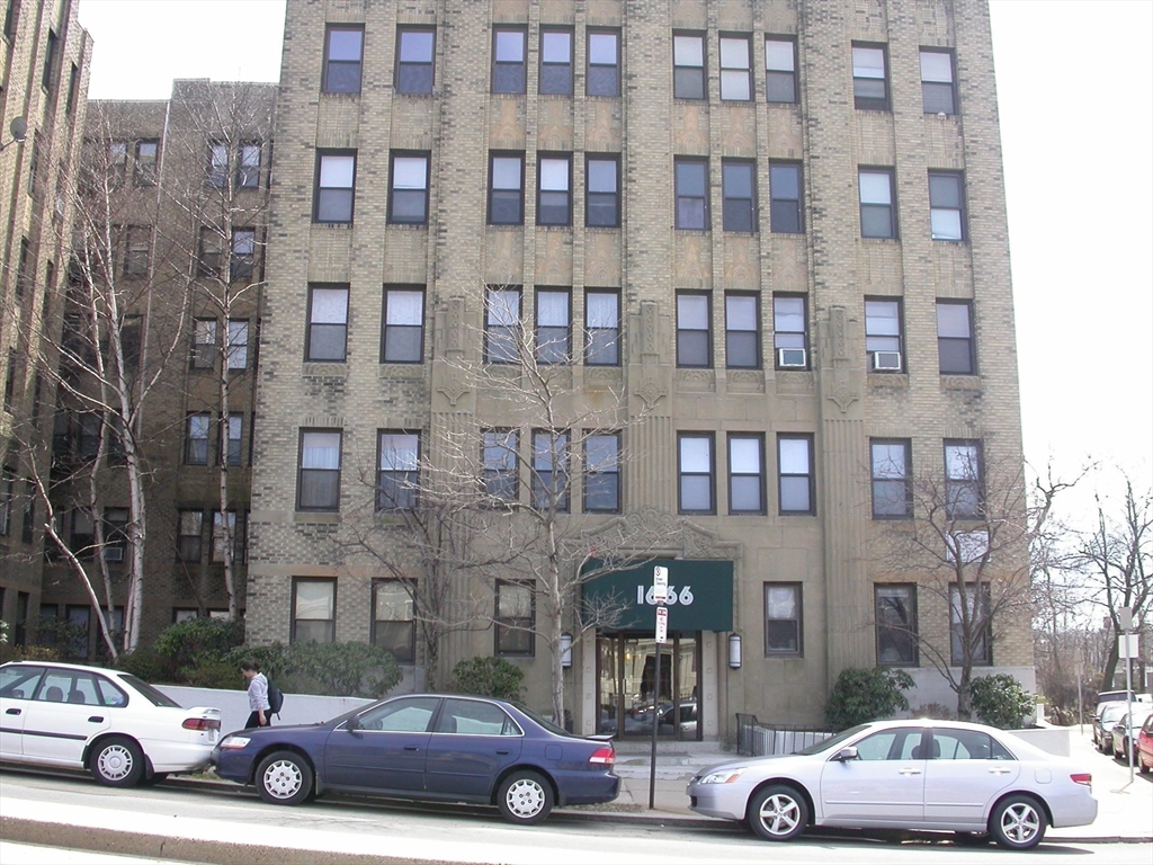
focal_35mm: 38
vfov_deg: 37.7
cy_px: 432
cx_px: 576
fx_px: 1266
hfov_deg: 49.0
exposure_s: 1/186
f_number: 5.3
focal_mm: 7.85
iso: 100
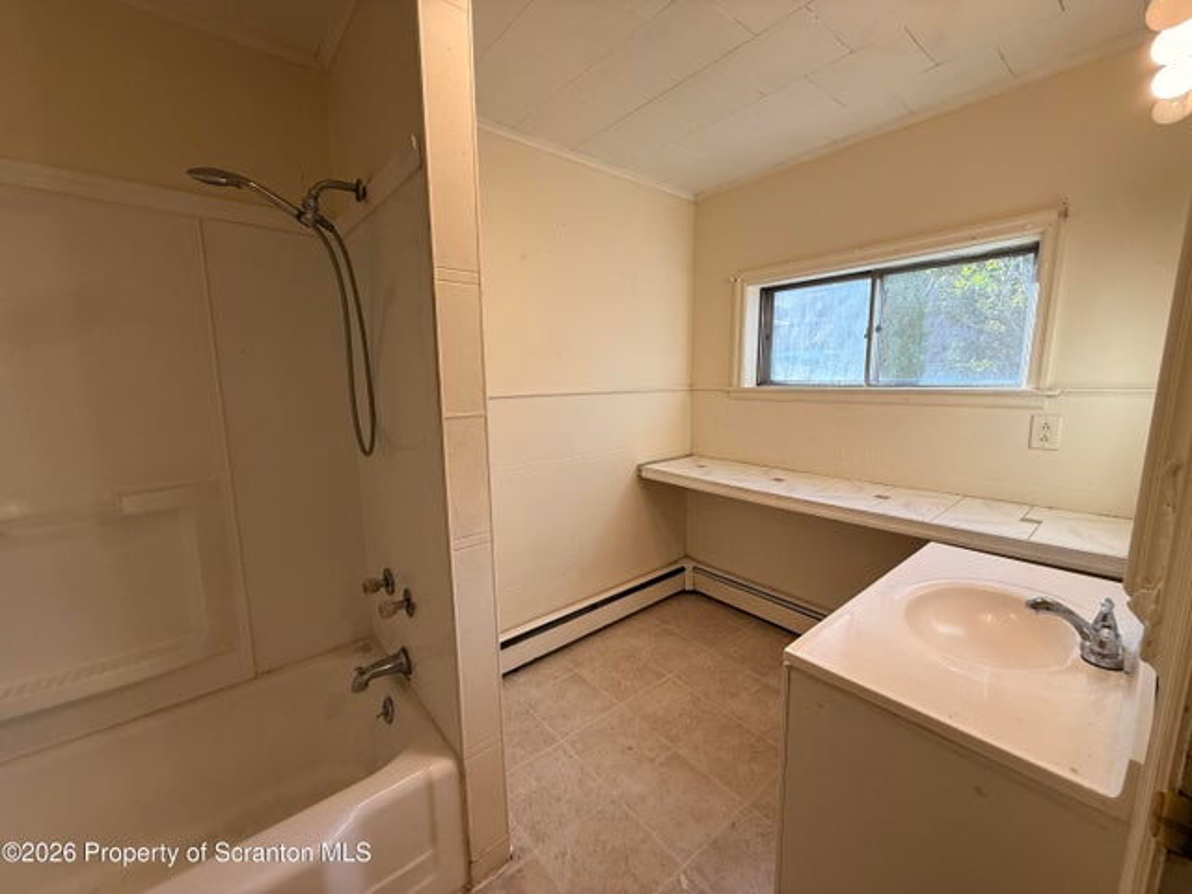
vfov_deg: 85.7
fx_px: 482
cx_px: 596
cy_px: 447
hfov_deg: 102.1
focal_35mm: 14
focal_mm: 2.22
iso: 125
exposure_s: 1/120
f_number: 2.2
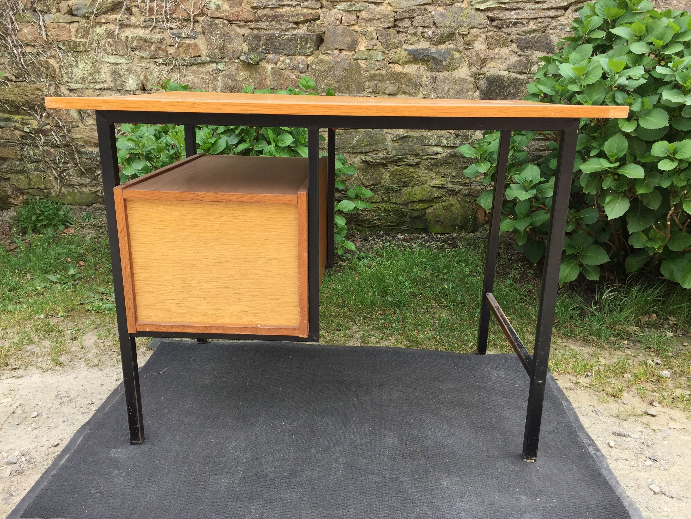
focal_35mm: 29
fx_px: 579
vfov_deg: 48.2
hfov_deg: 61.7
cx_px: 346
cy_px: 260
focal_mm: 4.15
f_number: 2.2
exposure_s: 1/377
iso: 32
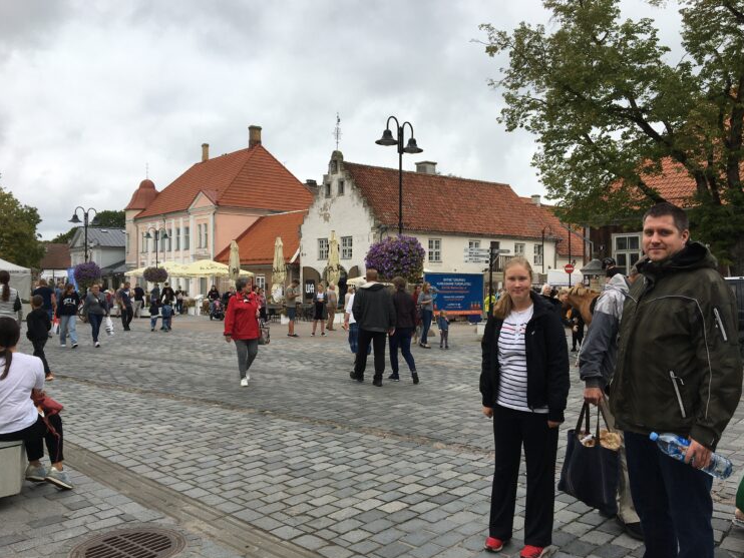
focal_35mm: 30
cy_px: 272
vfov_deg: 46.8
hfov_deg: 59.9
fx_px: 645
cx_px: 383
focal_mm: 4.15
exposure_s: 1/916
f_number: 2.2
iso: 25
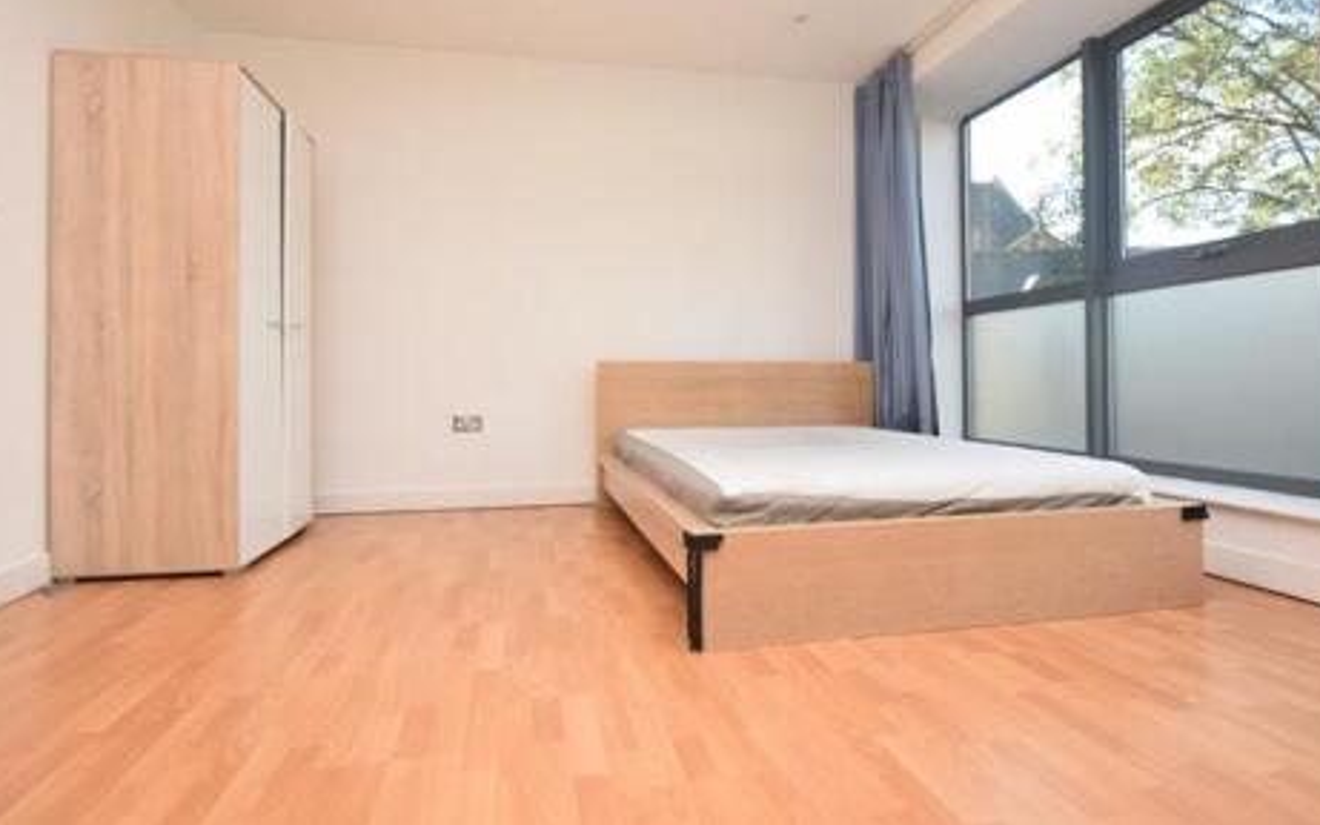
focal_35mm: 21
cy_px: 377
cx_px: 667
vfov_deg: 58.3
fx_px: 738
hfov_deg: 83.6
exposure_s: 1/125
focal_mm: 13
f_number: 5.6
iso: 280
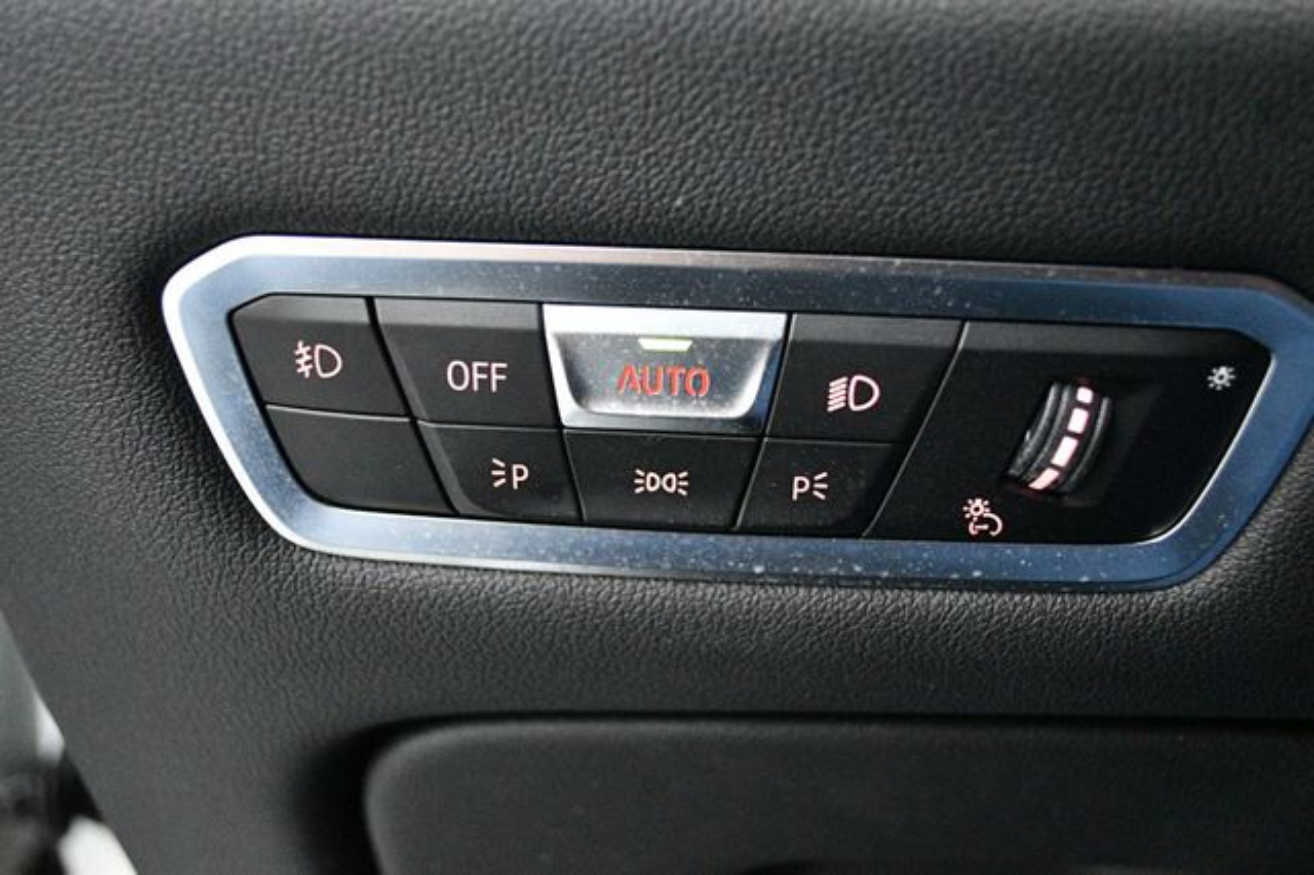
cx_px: 657
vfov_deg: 31.9
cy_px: 438
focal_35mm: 42
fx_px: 1532
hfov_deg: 46.4
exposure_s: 1/60
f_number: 4.5
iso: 9000
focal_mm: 28
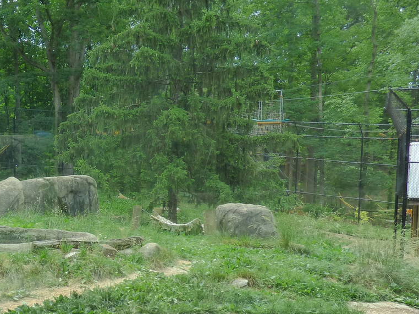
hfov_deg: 42.0
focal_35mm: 42
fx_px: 508
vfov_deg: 33.6
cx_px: 62
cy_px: 239
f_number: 2.8
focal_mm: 3.58
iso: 200
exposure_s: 1/800
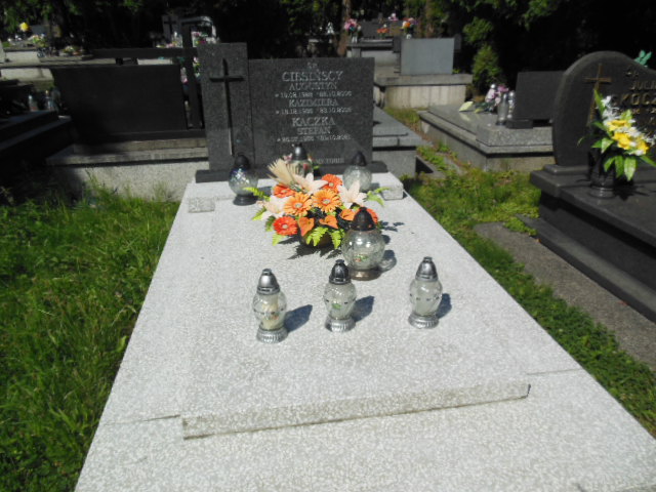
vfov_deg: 54.9
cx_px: 328
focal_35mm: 25
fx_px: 474
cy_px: 246
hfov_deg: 69.4
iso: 125
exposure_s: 1/1000
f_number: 6.4
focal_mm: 4.5
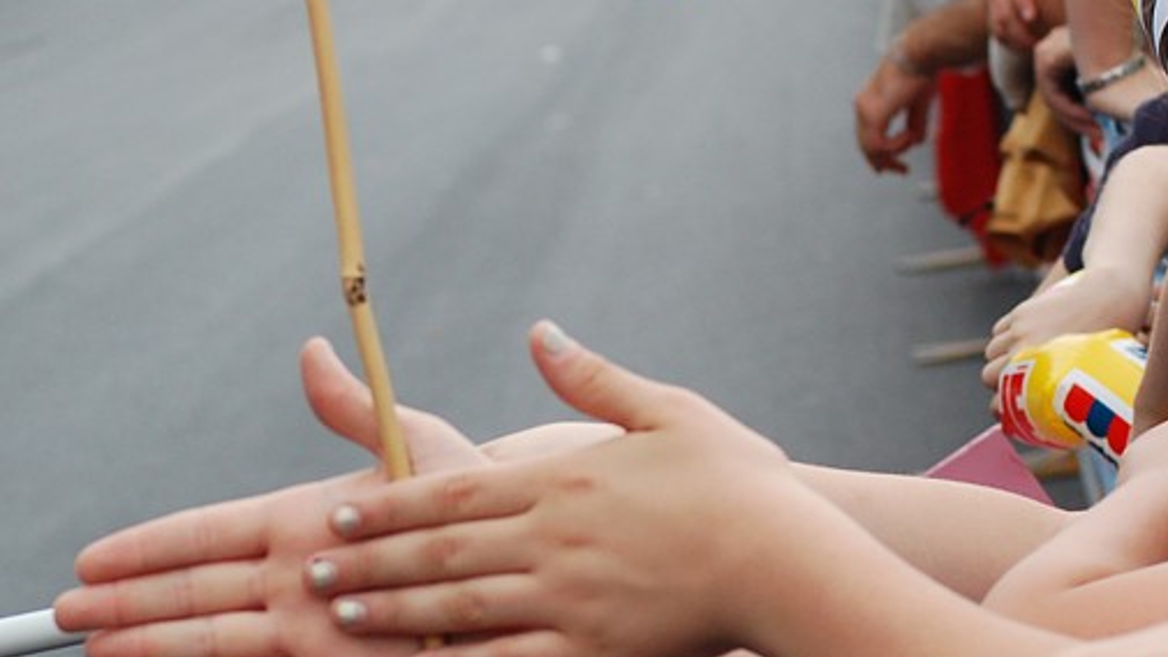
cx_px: 333
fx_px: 6906
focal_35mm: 223
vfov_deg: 5.4
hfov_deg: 9.7
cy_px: 436
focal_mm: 70
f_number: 8
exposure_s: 1/200
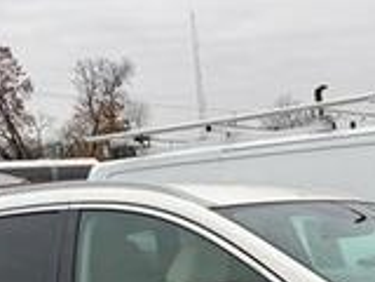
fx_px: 888
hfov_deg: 23.2
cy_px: 360
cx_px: 340
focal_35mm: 82
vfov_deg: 17.0
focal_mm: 5.7
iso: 40
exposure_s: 1/220
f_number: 1.5
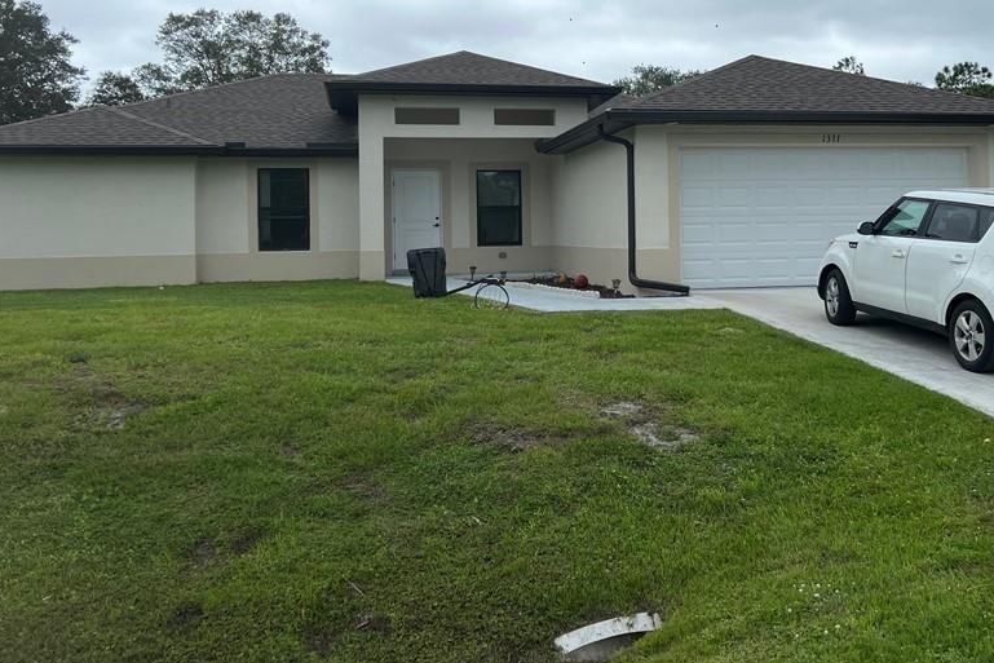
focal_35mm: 36
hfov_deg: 52.7
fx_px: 994
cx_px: 601
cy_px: 207
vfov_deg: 36.4
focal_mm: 5.7
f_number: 1.5
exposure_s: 1/2165
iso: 50
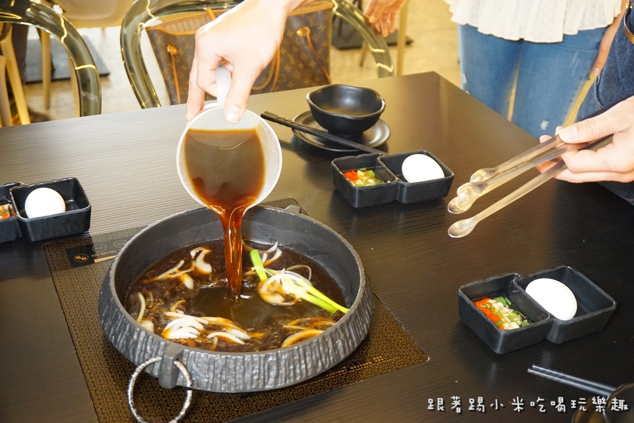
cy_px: 212
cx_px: 317
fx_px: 740
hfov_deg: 46.4
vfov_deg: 31.9
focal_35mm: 42
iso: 3200
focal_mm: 28
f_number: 4.5
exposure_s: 1/25
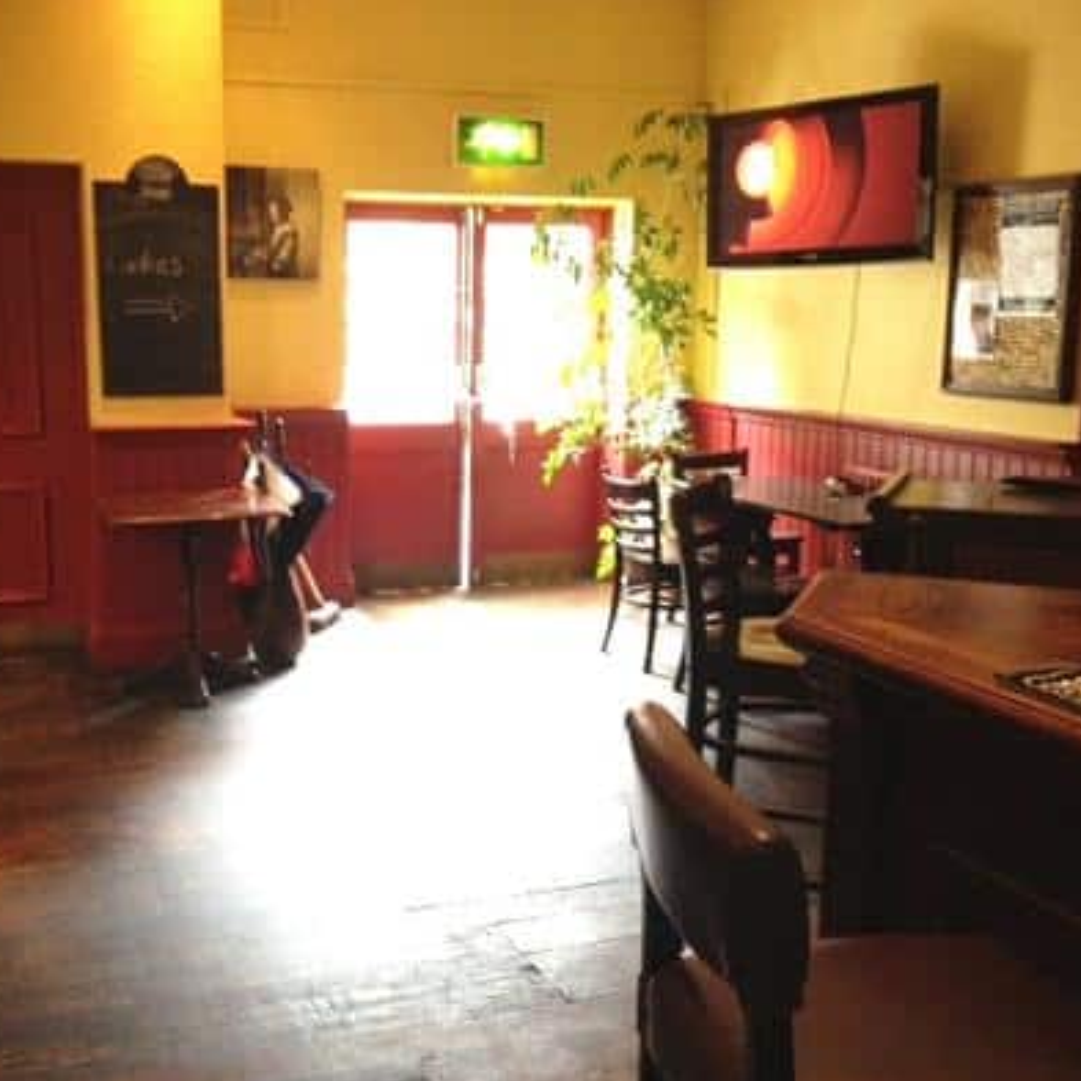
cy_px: 542
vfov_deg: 40.0
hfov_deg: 39.7
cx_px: 384
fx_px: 1484
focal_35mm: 42
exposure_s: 1/20
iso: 250
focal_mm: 4.28
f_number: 2.4
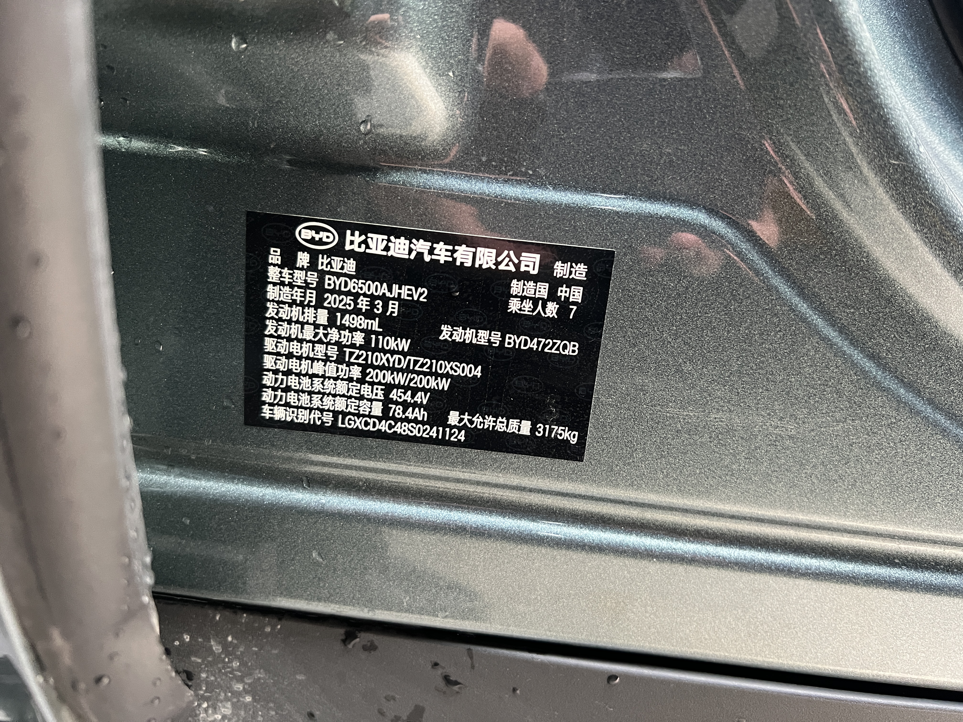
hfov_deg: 67.3
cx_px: 482
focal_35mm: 26
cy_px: 361
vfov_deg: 53.1
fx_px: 723
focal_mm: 5.7
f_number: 1.5
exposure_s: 1/60
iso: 250
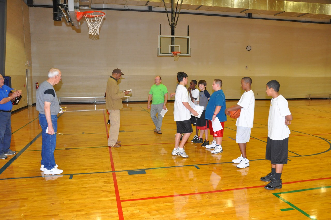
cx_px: 166
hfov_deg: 62.0
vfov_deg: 43.5
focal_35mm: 30
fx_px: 275
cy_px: 110
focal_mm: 20
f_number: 6.3
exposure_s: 1/60
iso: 1000
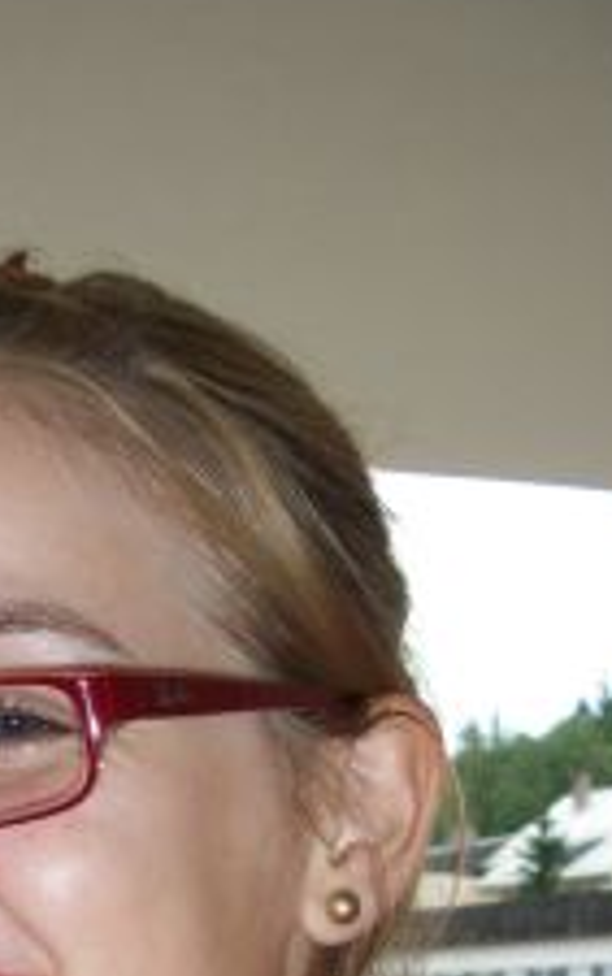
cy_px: 976
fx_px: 2104
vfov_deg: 24.9
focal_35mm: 79
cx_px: -74
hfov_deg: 16.0
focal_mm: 6.3
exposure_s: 1/125
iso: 80
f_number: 3.1
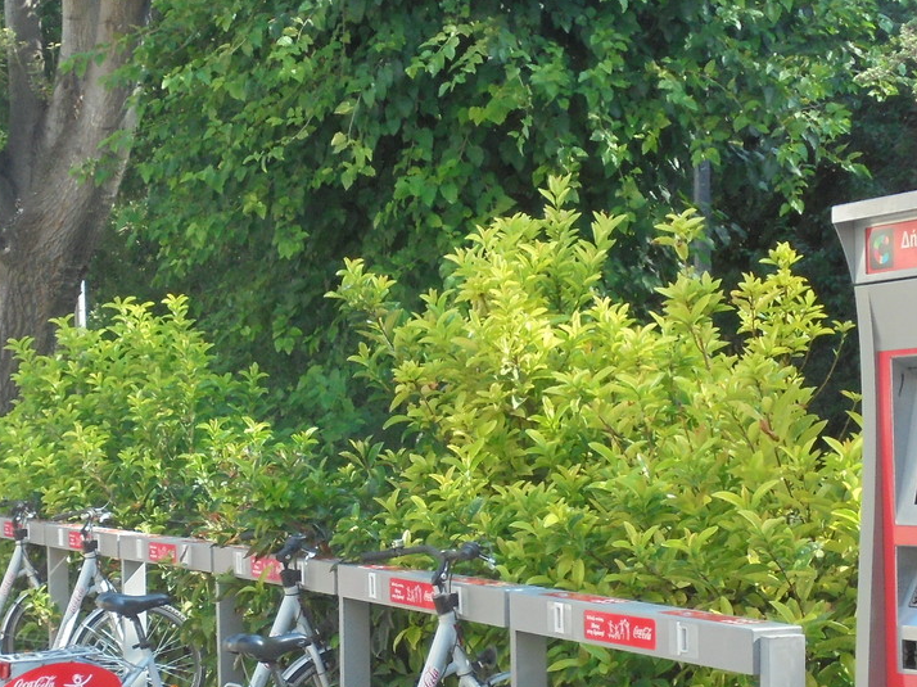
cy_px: 556
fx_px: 2357
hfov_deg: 22.0
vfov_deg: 16.5
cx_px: 363
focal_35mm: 89
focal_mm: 8.9
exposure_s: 1/250
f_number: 4.8
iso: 250
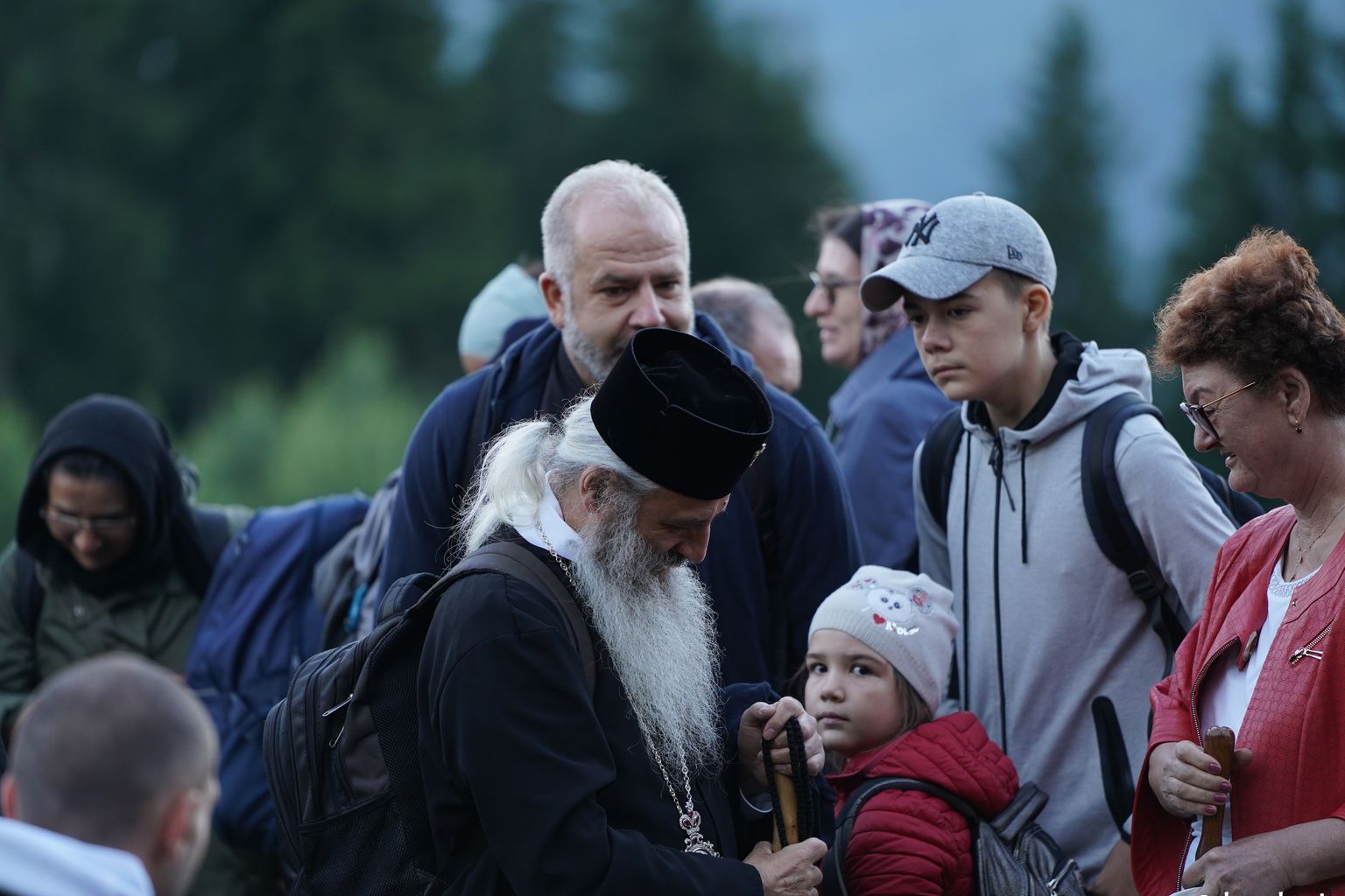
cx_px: 680
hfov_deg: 9.8
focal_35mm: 211
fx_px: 7883
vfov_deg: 6.5
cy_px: 450
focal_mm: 200
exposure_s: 1/400
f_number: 2.8
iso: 640
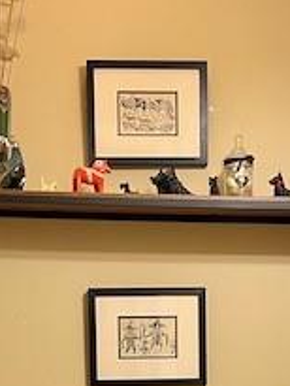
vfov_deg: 23.2
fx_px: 870
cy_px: 444
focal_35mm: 78
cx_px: 177
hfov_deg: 18.9
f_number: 1.6
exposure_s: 1/60
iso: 160
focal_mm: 5.1
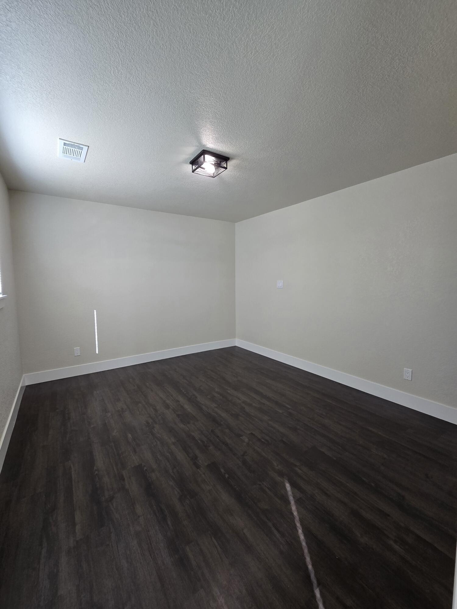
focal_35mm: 13
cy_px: 304
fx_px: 229
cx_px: 228
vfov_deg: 106.2
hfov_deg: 89.9
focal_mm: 2.2
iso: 100
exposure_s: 1/60.2
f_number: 2.2
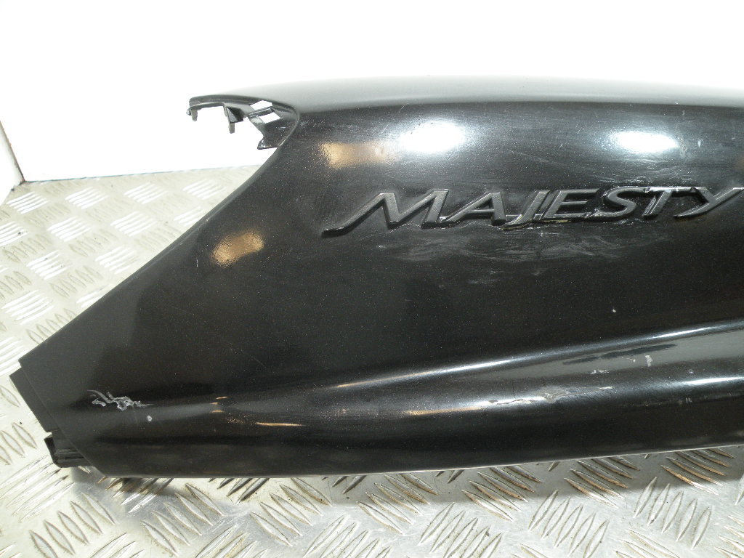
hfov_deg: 65.3
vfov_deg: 51.4
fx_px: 580
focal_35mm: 27
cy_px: 279
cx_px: 372
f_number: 2.8
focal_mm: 4.7
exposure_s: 1/60
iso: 183
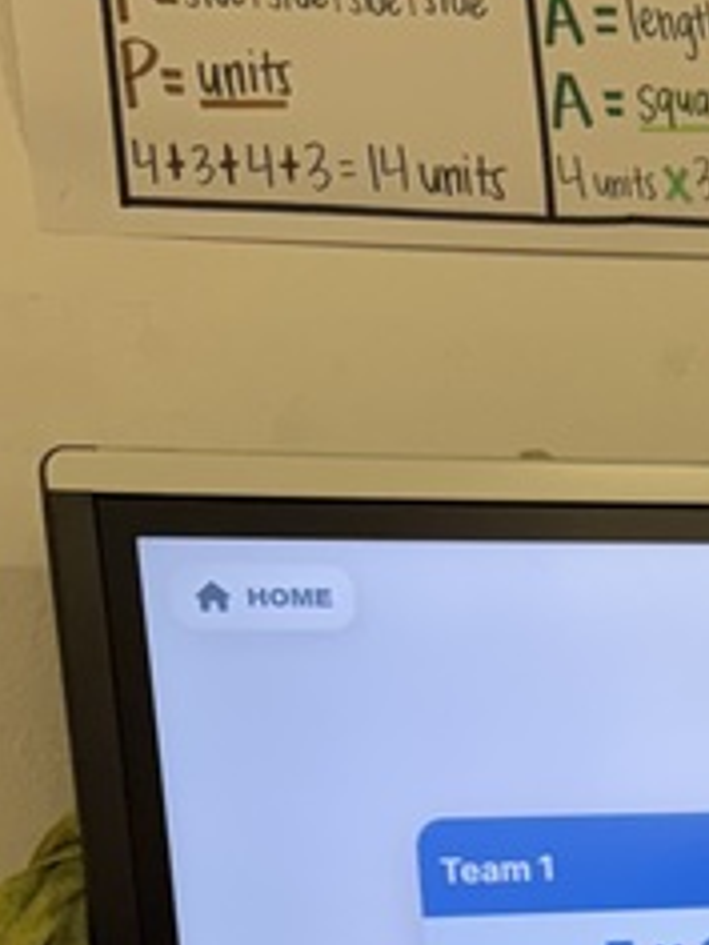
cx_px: 1470
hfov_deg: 11.6
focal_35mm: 113
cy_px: 1413
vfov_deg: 16.0
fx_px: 3086
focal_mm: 5.96
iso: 100
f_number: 1.6
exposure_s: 1/120
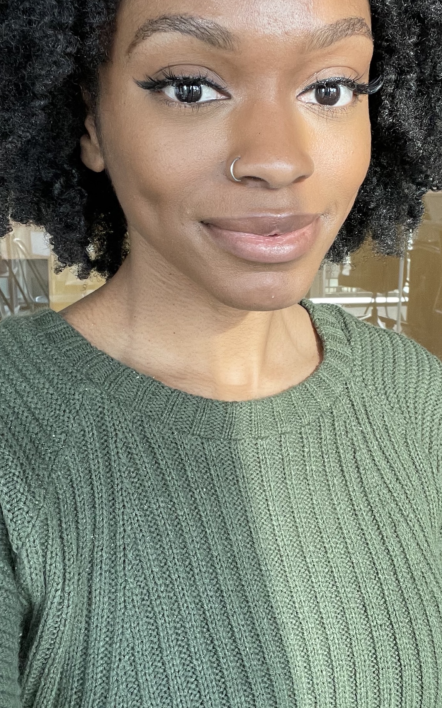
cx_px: 243
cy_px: 355
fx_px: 848
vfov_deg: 45.3
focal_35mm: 44
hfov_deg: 29.2
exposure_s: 1/60
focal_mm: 2.71
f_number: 2.2
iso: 125
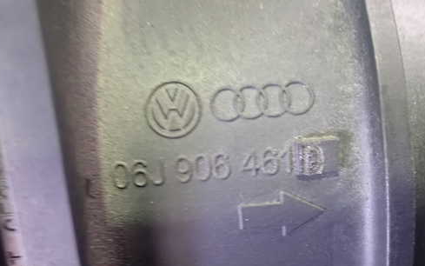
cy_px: 175
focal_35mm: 39
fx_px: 452
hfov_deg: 50.4
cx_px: 219
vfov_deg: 32.6
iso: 1600
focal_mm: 5.4
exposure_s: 1/25
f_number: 2.3
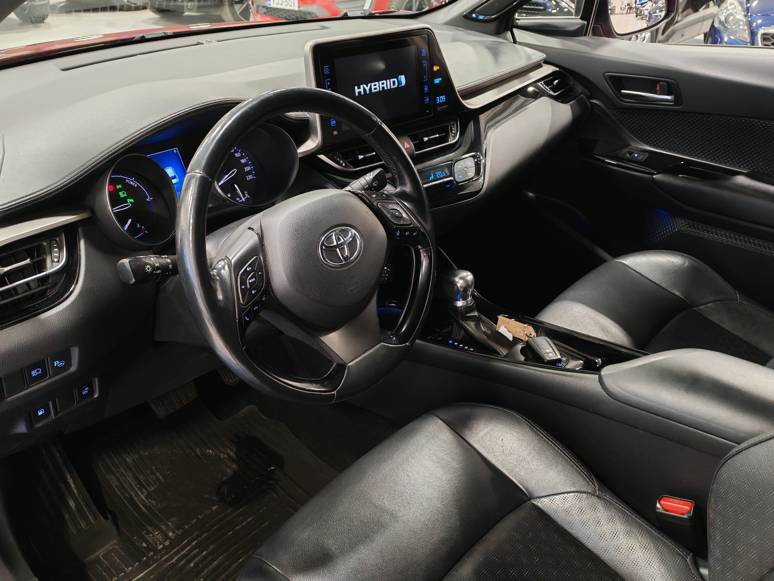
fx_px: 693
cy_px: 290
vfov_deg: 45.4
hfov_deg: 58.4
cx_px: 387
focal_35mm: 31
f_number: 1.9
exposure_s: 1/50
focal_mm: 6.12
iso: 2000
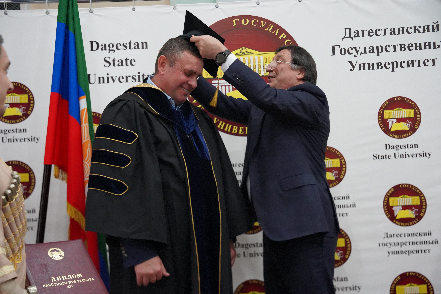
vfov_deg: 27.9
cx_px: 220
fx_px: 593
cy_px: 147
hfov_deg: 40.8
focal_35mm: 48
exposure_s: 1/160
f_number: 4
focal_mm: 48.4
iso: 10000
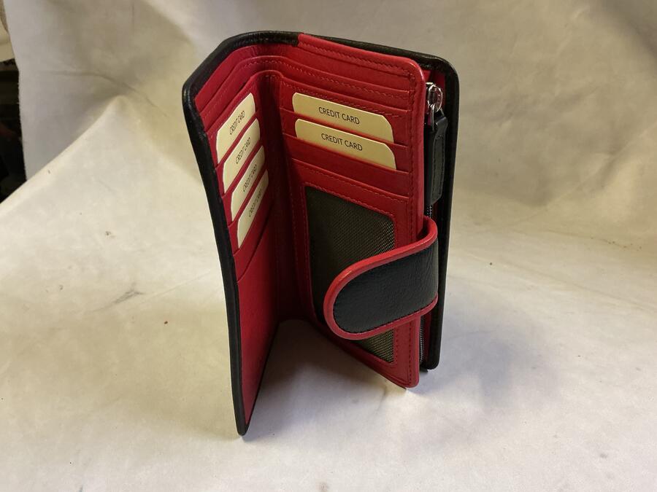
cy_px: 246
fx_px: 550
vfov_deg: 48.2
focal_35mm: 29
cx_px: 328
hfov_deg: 61.7
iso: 160
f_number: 1.8
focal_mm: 3
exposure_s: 1/50
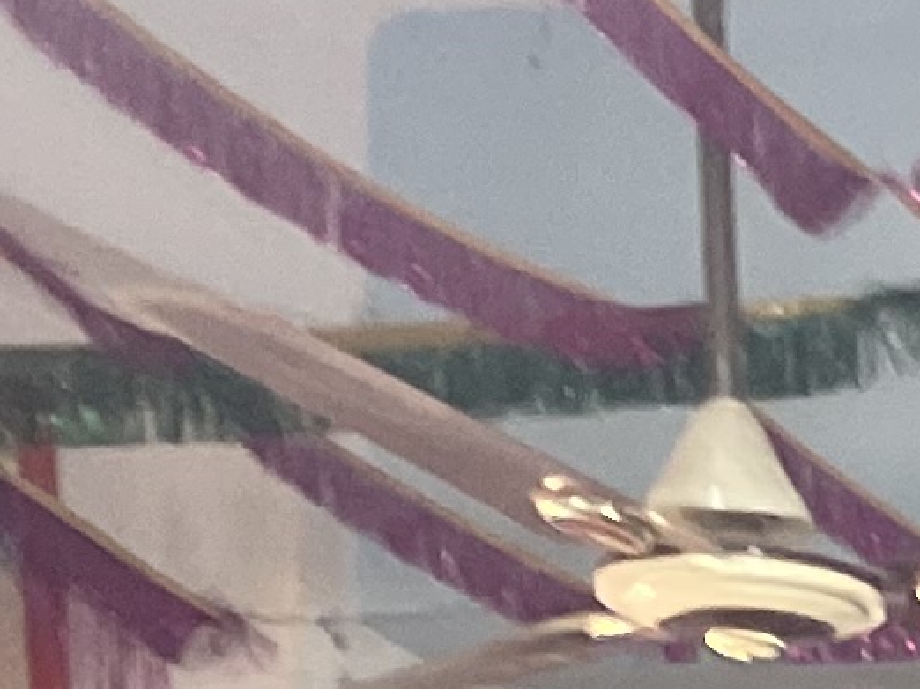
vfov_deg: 6.4
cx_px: 3548
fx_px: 5340
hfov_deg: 7.4
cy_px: 2493
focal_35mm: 201
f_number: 1.6
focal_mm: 4.2
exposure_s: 1/50
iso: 200
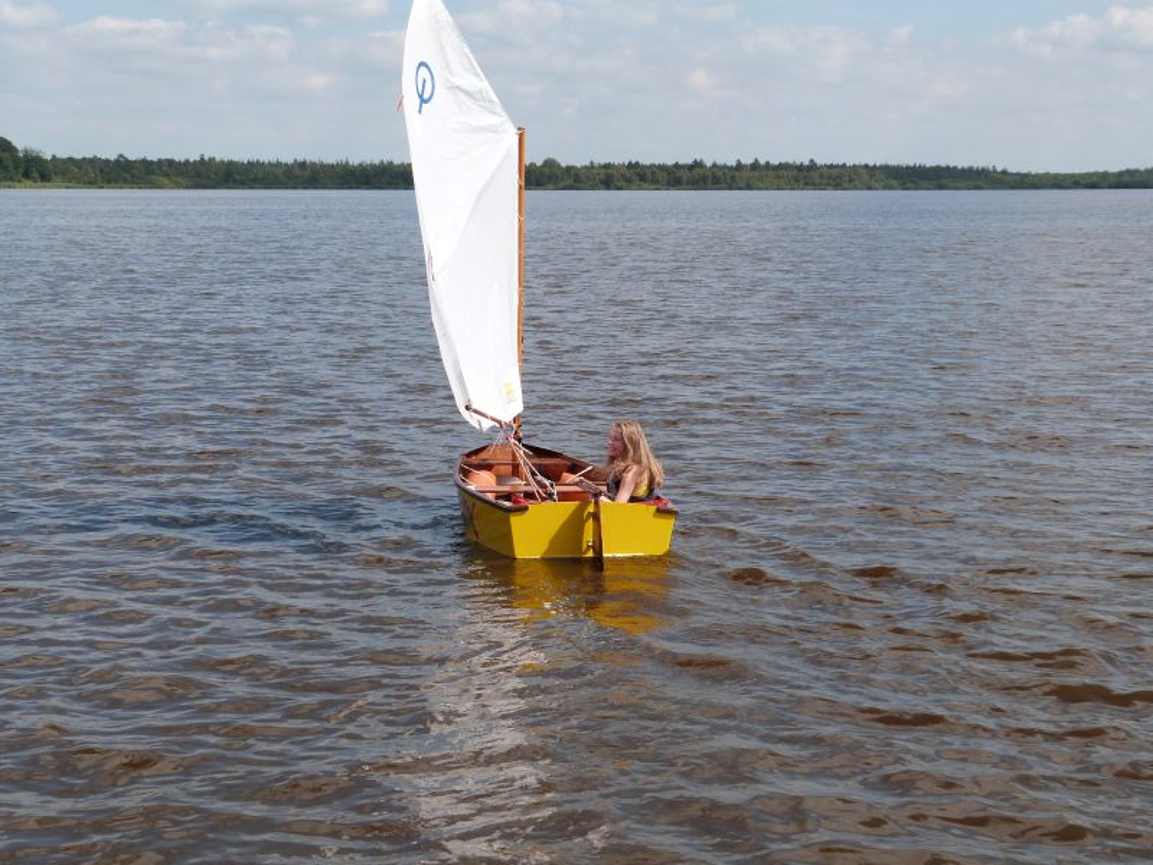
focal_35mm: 60
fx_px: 1998
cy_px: 432
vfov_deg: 24.4
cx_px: 576
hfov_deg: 32.2
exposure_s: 1/500
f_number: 5.6
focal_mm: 10.8
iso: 100
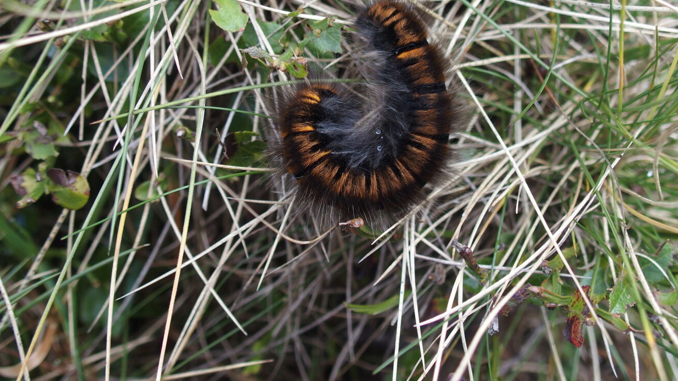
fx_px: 899
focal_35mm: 50
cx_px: 351
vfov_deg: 23.8
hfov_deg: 41.3
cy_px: 127
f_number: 2.8
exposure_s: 1/160
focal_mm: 9
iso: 160
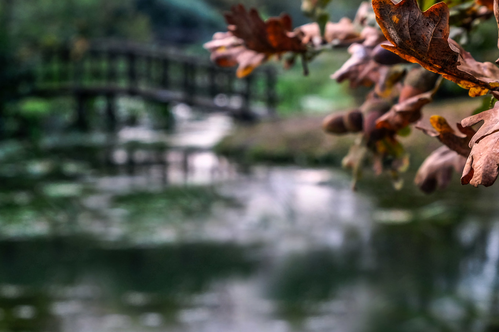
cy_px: 75
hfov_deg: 27.1
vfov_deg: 18.3
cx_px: 343
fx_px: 1026
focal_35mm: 74
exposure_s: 1/50
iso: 800
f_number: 6.4
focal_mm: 27.7
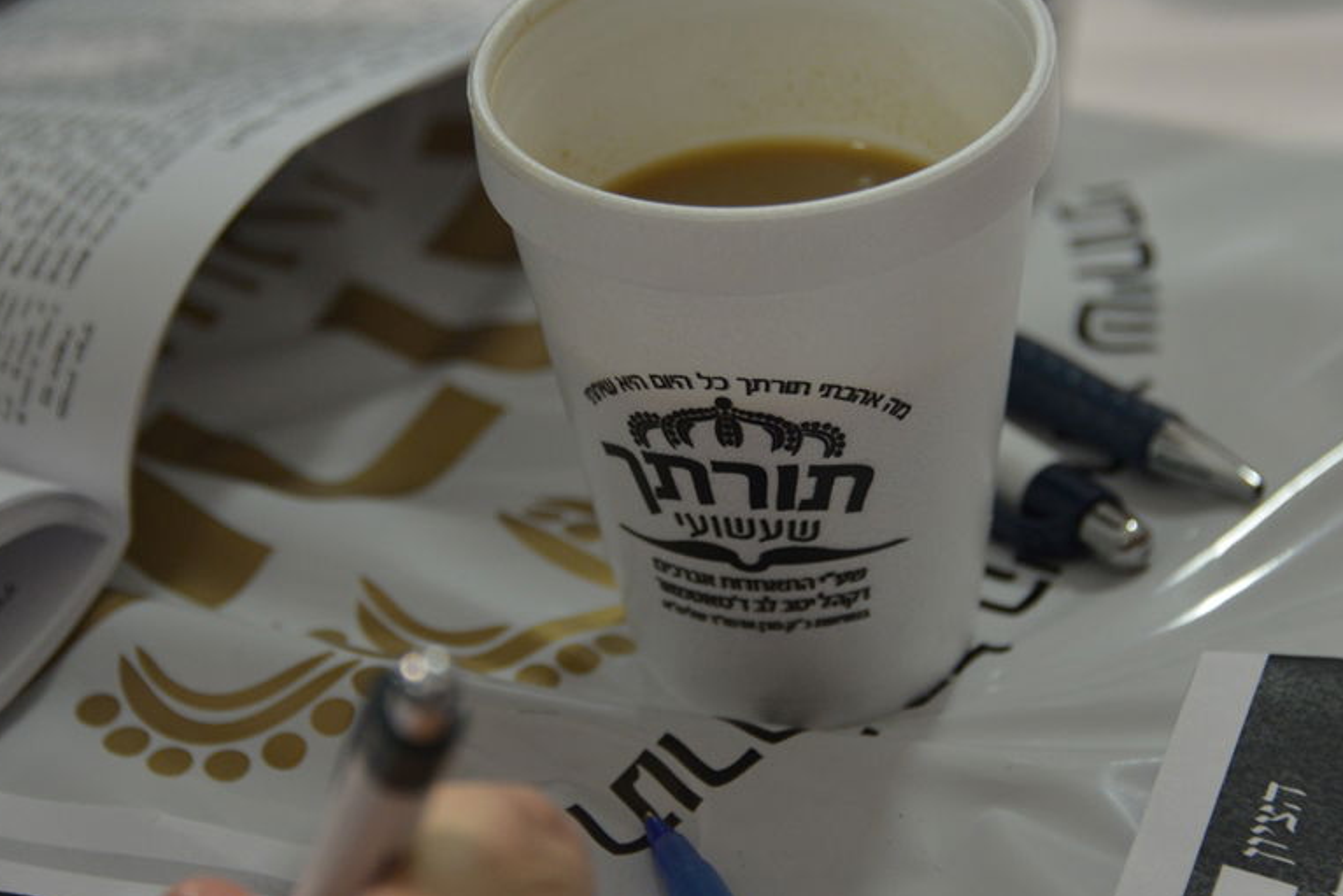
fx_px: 7984
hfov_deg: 9.6
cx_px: 703
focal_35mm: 214
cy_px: 411
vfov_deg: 6.4
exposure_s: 1/100
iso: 2000
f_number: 5.6
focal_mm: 160
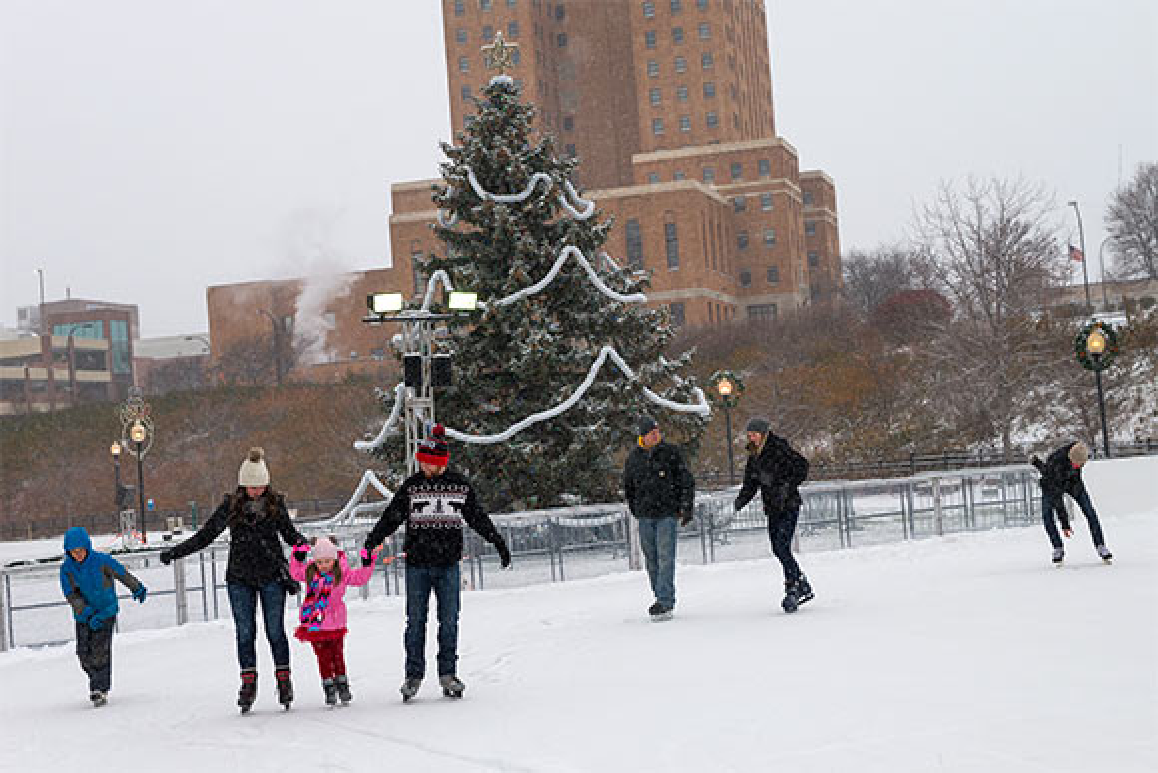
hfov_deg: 46.4
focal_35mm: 42
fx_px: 1351
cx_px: 579
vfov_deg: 31.9
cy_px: 386
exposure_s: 1/1500
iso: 400
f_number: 4.8
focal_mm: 42
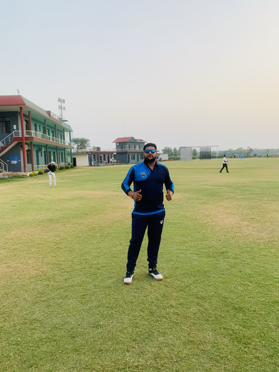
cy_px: 186
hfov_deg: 53.1
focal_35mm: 26
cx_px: 140
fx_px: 279
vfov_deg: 67.3
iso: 64
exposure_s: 1/121
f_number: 1.8
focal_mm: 4.25
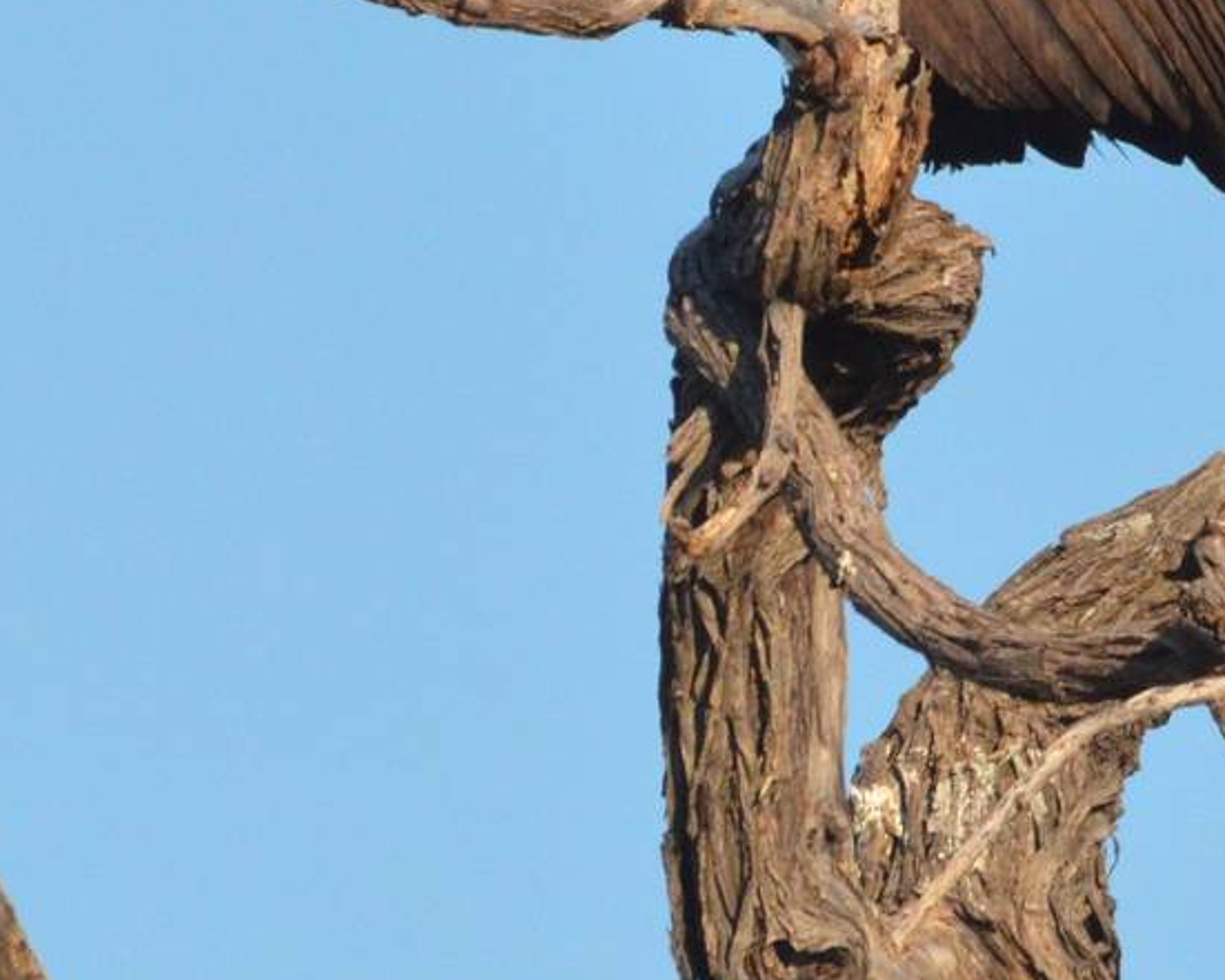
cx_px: 1472
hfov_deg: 0.9
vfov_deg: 0.8
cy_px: 47
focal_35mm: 2039
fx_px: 73938
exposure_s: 1/2500
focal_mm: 500
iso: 2500
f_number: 13
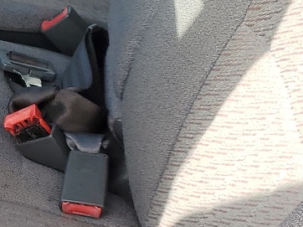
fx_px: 1006
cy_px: 116
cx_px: -182
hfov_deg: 15.5
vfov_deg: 12.9
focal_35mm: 115
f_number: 1.5
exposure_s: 1/526
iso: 50
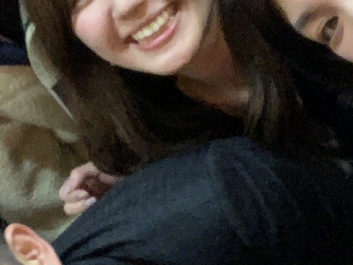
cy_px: 207
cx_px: 6
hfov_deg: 13.4
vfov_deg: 10.2
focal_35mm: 145
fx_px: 1479
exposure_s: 1/33
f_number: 2.2
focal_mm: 2.87
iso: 250
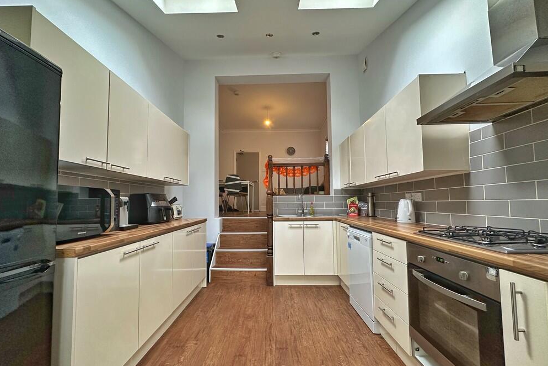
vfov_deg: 77.3
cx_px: 270
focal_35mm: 15
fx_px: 228
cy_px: 192
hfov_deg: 100.4
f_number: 2.2
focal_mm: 2.22
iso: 200
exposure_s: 1/100
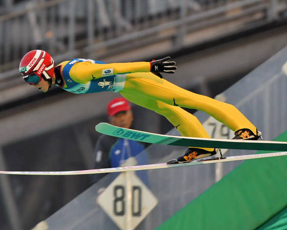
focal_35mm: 849
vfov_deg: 1.8
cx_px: 148
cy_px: 115
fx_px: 7214
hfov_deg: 2.3
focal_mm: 500
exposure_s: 1/1000
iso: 640
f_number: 4
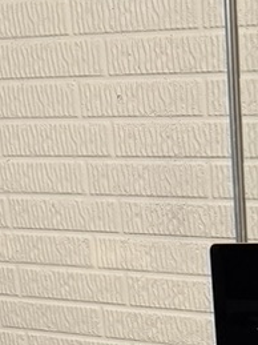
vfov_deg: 17.7
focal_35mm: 95
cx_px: 313
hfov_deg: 15.0
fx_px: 945
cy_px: 569
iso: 640
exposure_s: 1/40
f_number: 1.78
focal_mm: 6.76
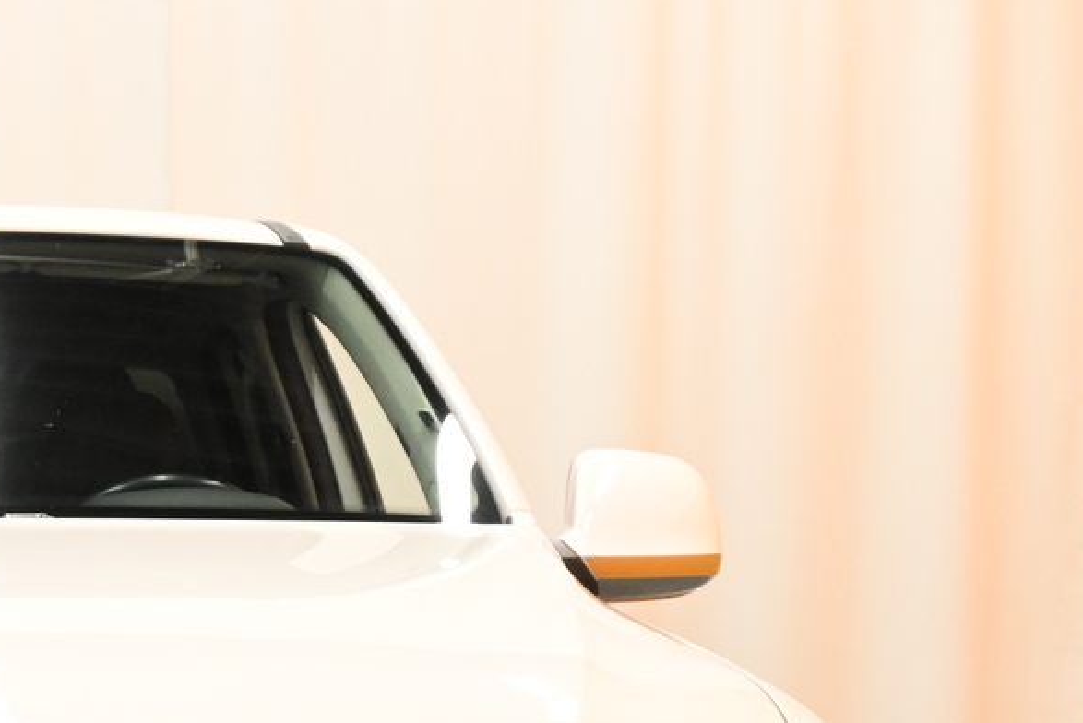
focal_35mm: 93
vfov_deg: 14.0
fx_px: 2801
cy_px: 989
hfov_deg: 20.6
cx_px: -183
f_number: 7.1
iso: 1800
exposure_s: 1/40
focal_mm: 22.5
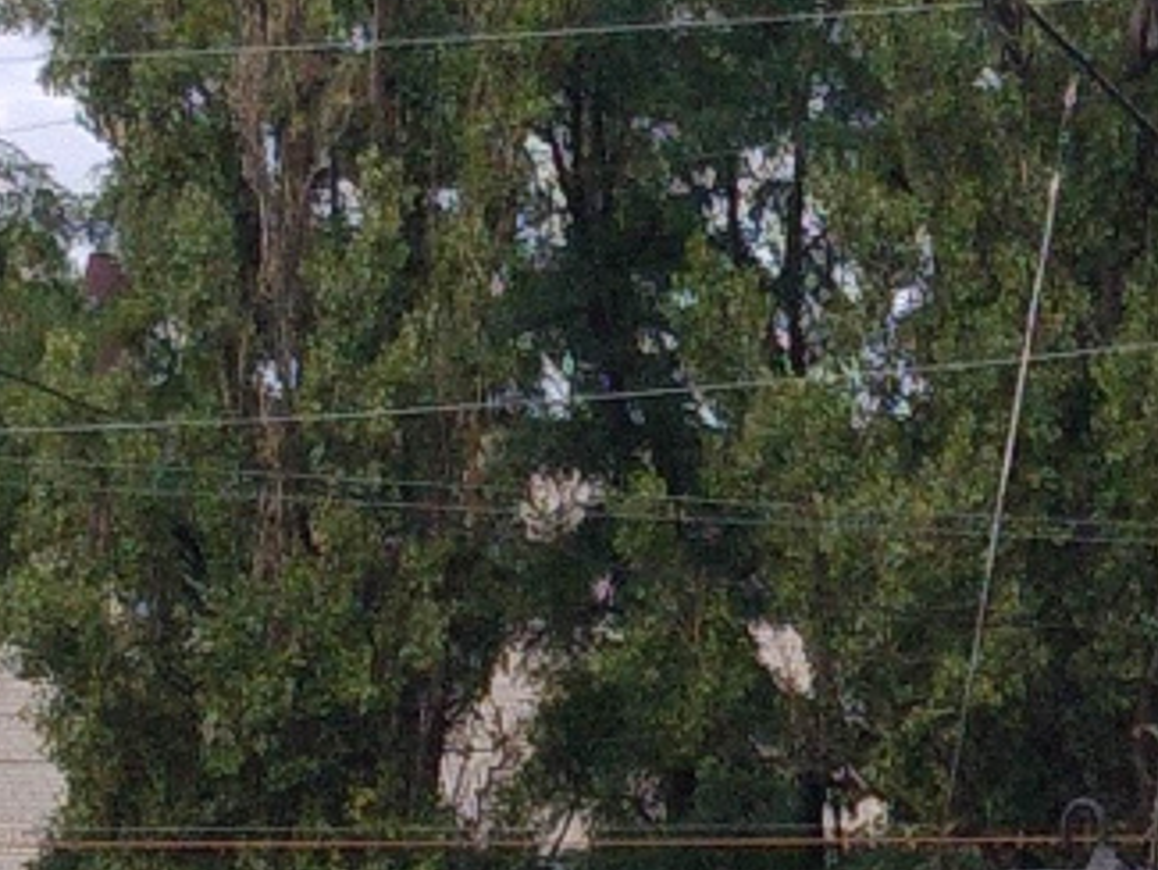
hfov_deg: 16.4
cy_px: 790
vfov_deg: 14.1
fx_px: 3480
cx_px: 1974
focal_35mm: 104
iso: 100
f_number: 2.2
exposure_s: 1/795
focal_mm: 3.82
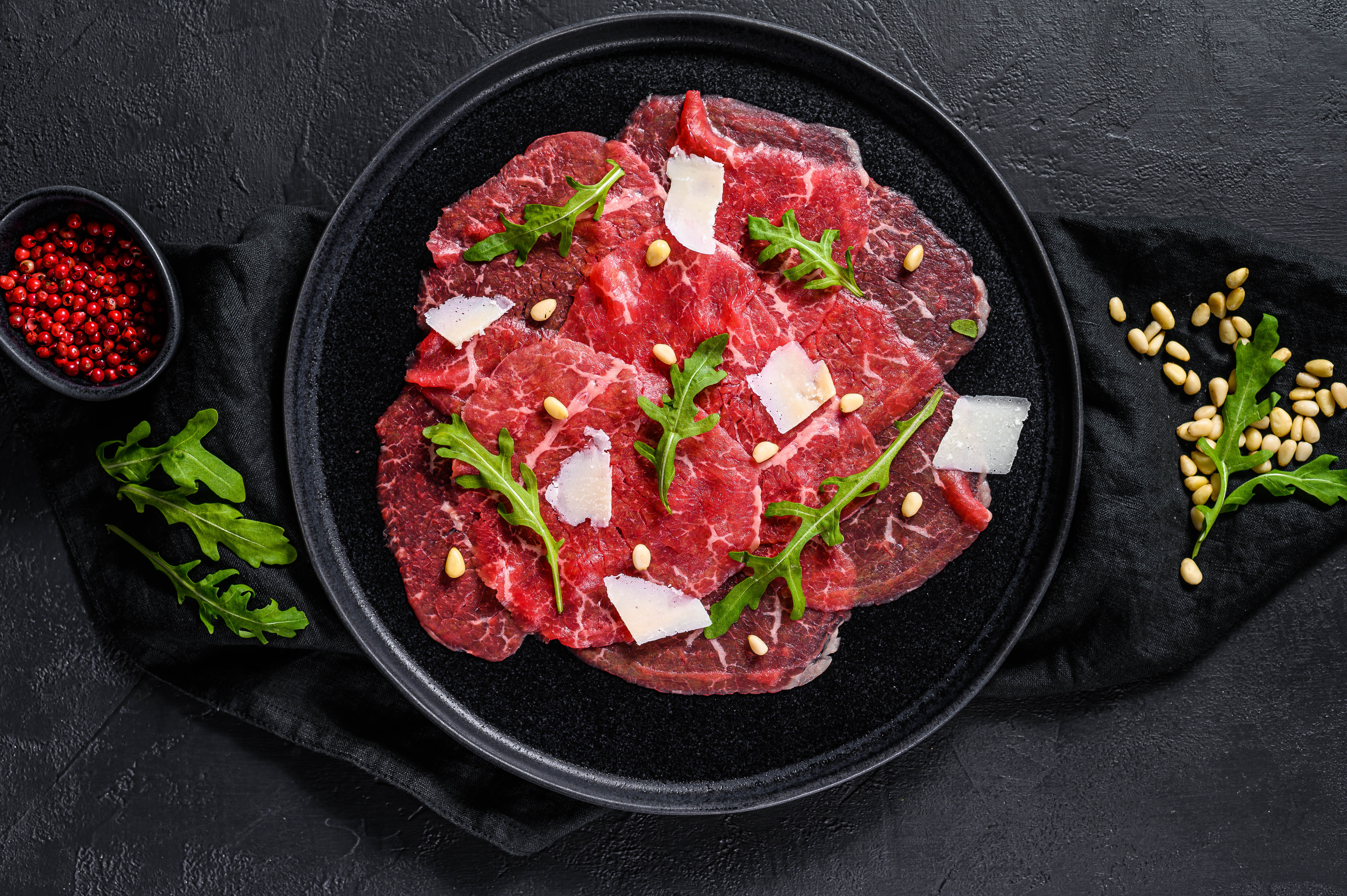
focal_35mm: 50
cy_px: 448
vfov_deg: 27.0
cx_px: 674
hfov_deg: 39.6
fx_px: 1870
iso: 200
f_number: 8
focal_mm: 50
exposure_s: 1/125
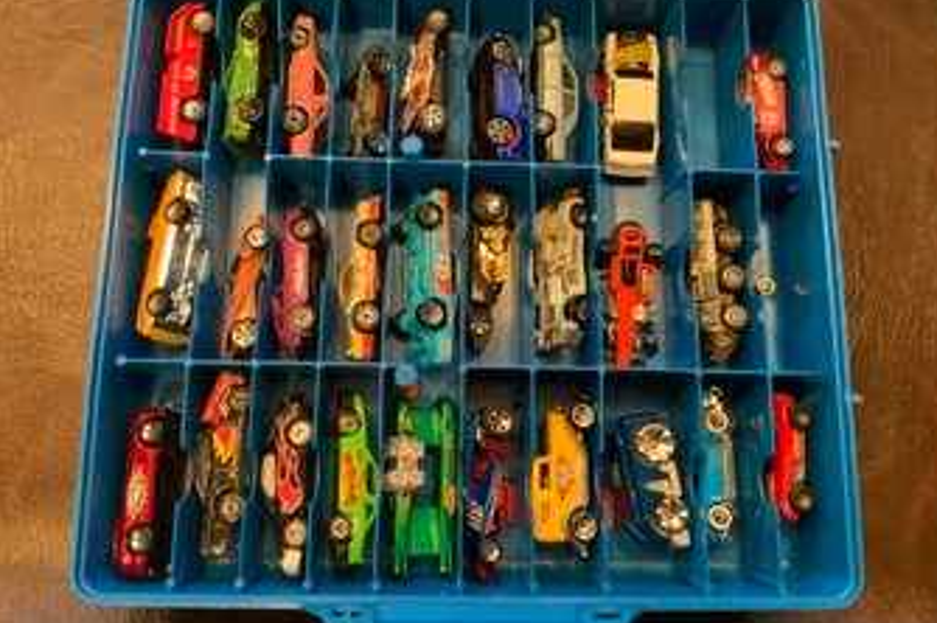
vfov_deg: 42.2
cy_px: 296
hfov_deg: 60.3
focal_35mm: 31
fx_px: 806
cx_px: 473
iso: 320
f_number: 1.8
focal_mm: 3
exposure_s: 1/40
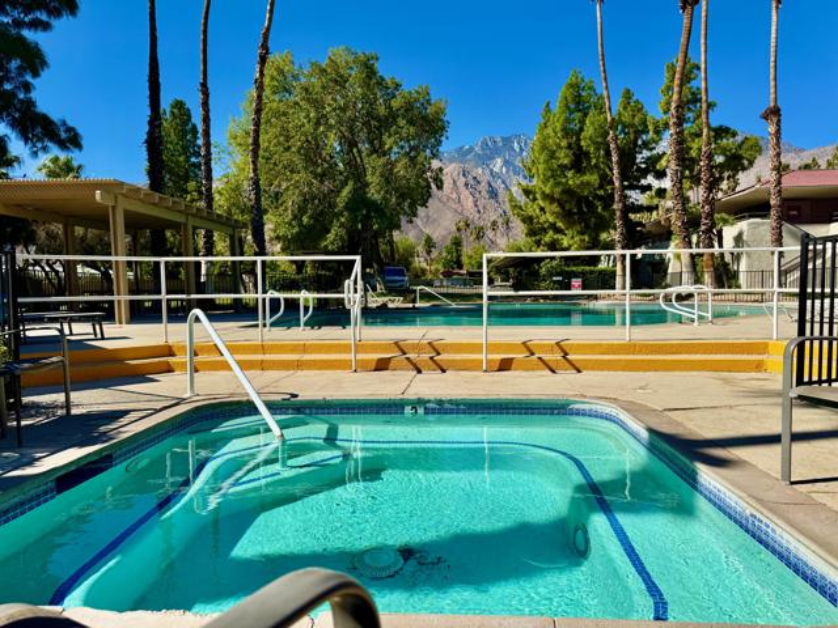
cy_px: 314
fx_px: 581
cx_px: 419
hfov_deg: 71.6
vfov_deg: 56.8
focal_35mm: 24
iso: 80
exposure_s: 1/7092
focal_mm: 6.76
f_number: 1.78
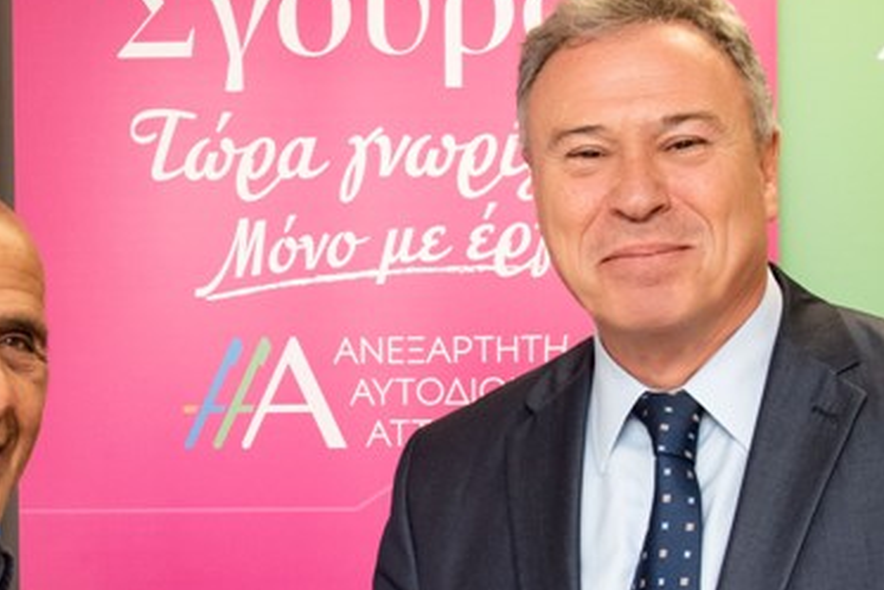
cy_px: 626
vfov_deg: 15.7
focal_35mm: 85
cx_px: 355
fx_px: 2088
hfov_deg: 23.9
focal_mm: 31
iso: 1000
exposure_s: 1/160
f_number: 5.6
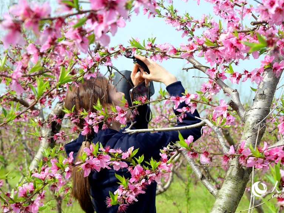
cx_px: 160
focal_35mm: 59
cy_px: 106
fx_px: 484
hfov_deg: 32.7
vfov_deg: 24.8
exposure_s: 1/320
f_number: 9
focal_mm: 54
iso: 250
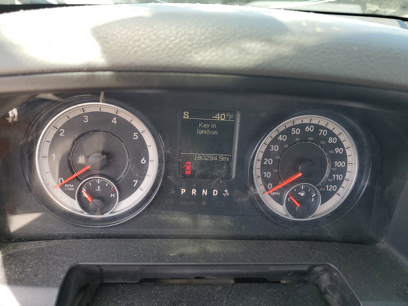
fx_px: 306
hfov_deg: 67.3
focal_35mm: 26
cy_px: 153
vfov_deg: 53.1
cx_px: 204
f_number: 1.5
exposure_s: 1/192
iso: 50
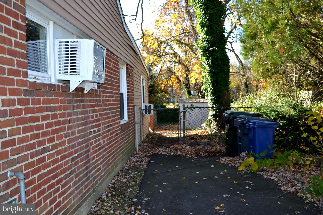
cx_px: 162
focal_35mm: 36
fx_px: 323
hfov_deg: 53.1
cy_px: 108
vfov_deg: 36.9
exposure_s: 1/160
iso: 100
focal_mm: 24
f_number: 4
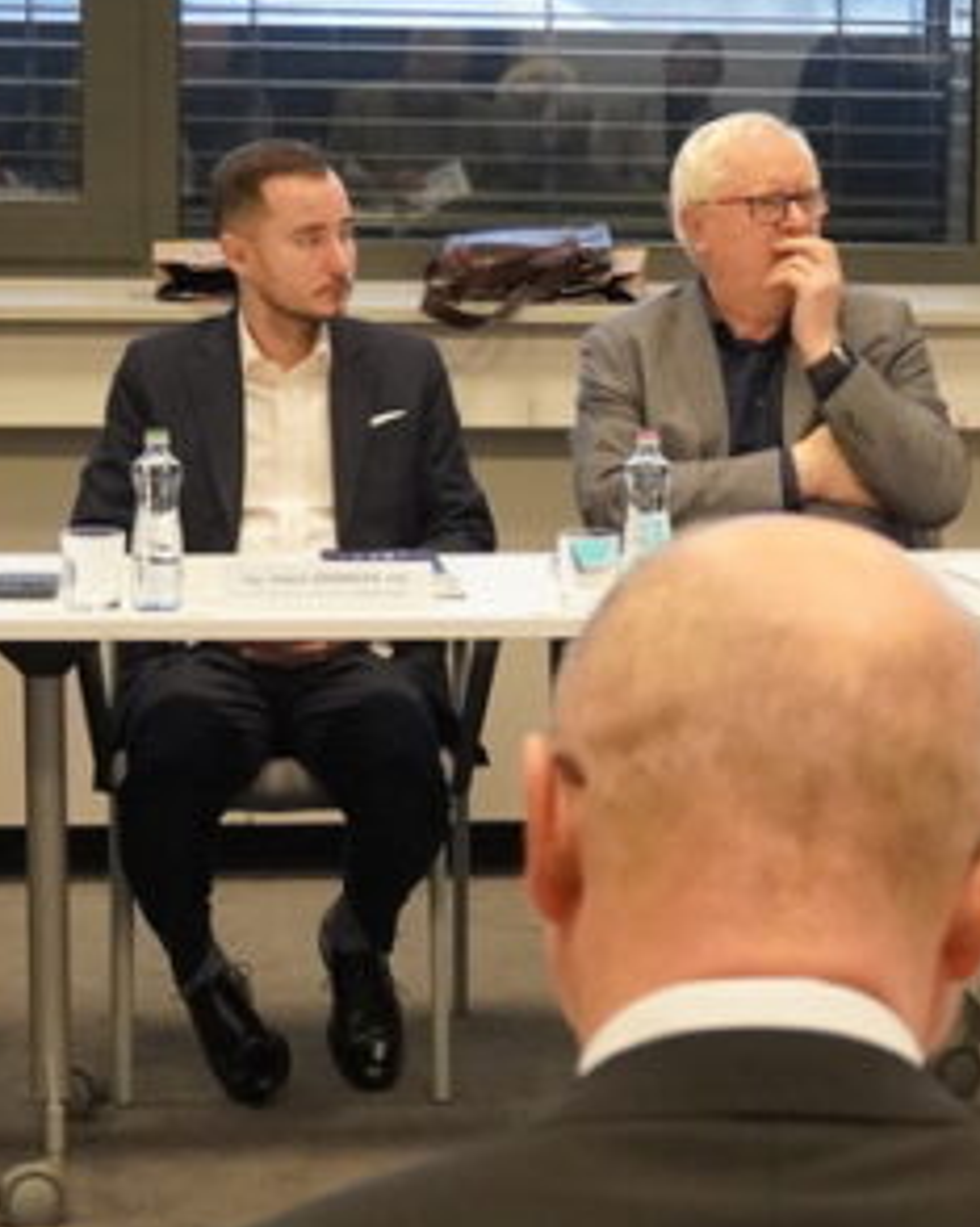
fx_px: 4646
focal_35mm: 128
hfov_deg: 12.0
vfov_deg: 15.0
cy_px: 697
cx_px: 829
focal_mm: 26
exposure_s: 1/160
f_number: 4
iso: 2500
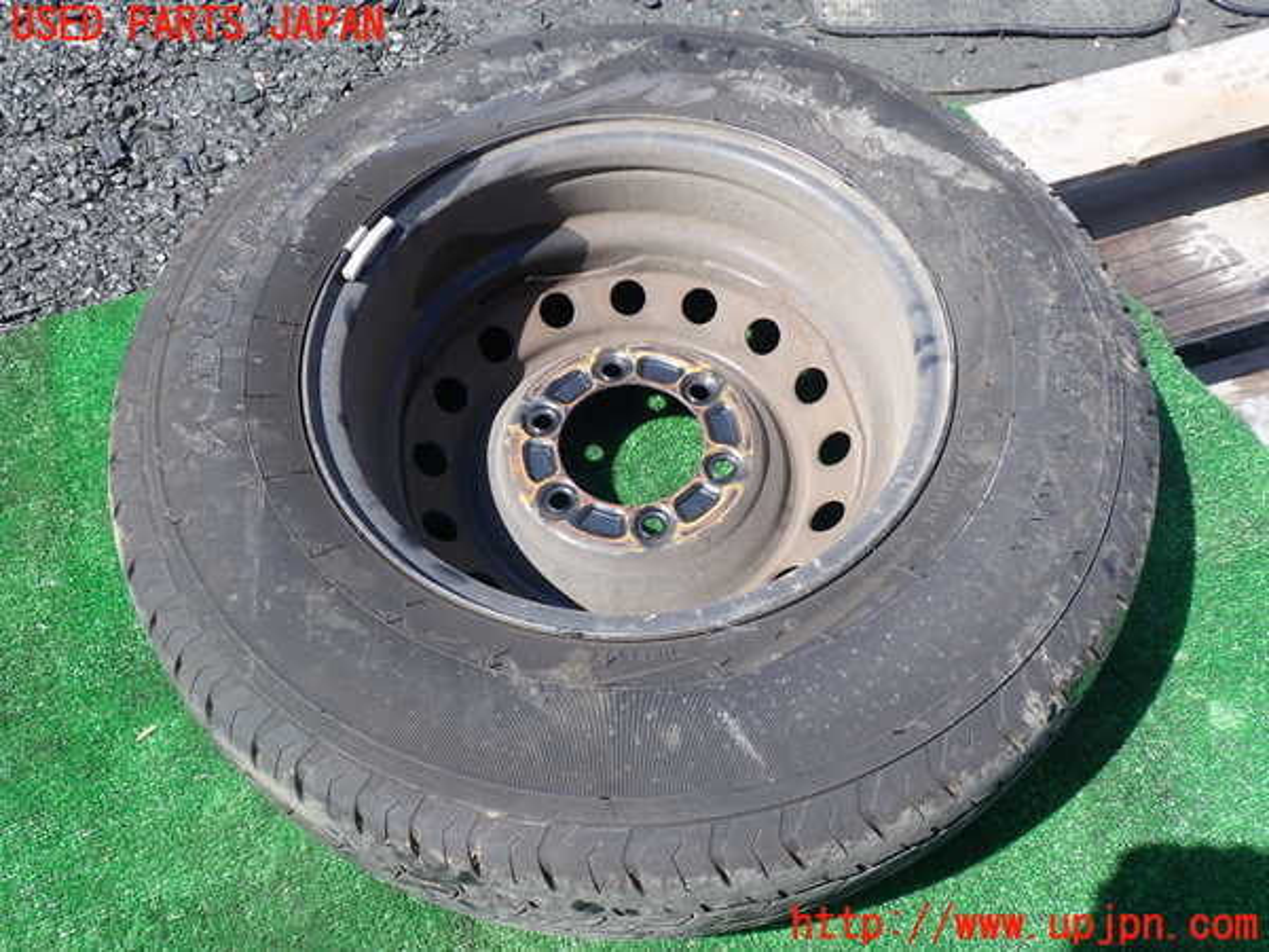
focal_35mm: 30
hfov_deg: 60.0
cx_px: 634
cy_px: 476
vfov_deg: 46.8
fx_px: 1100
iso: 100
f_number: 3.2
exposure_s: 1/500
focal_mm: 5.4
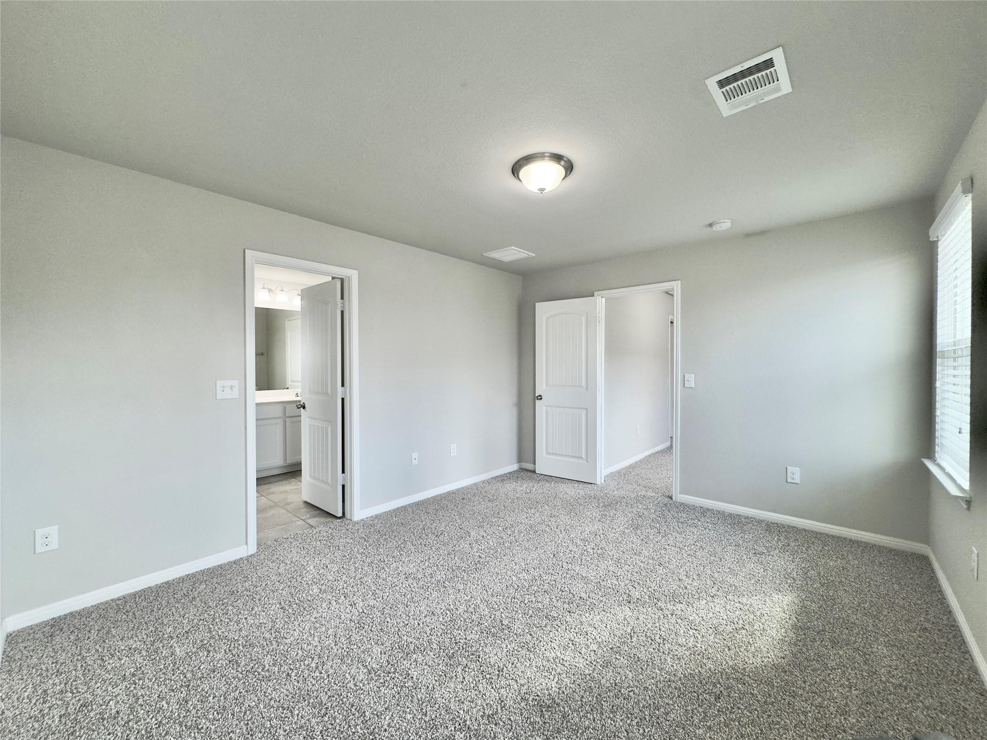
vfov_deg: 85.7
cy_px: 370
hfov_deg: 102.1
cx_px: 494
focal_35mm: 14
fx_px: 399
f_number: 2.2
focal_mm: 2.22
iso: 125
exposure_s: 1/120
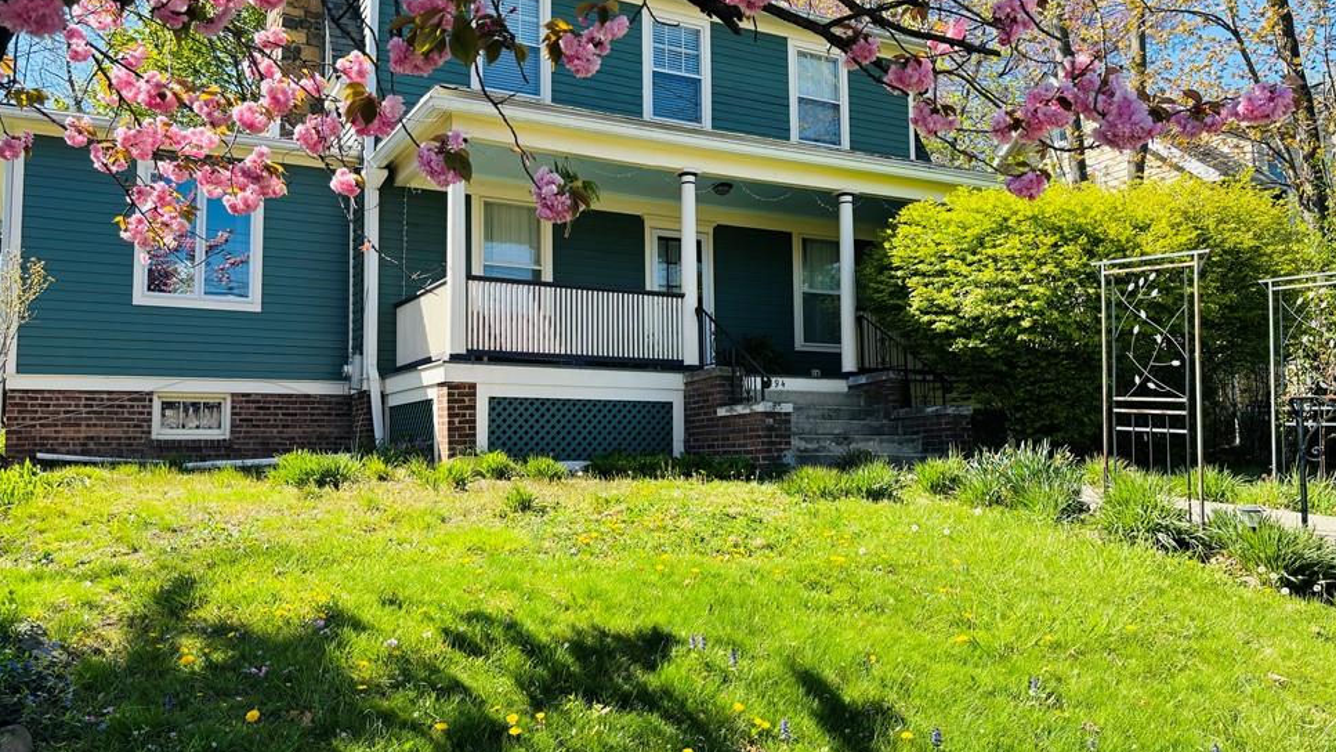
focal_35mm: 30
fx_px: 1063
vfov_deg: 38.9
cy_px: 361
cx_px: 640
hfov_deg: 64.3
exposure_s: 1/894
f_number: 1.6
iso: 50
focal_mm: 5.96
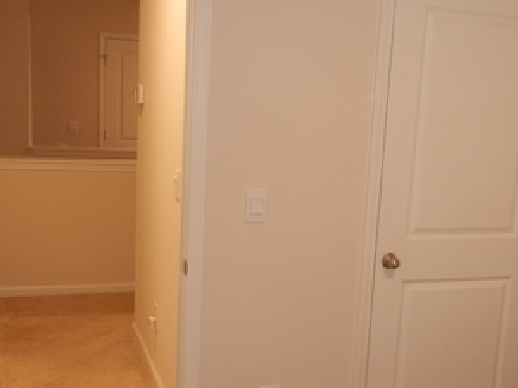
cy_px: 245
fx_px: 703
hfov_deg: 40.3
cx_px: 297
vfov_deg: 30.7
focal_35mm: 47
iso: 200
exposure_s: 1/30
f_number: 3
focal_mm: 4
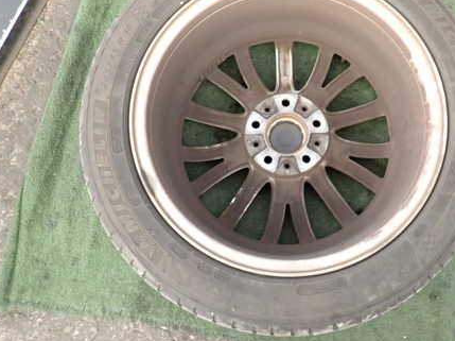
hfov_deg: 52.1
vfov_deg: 40.5
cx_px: 286
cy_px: 142
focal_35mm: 35
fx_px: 460
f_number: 2
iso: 400
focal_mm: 4.5
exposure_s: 1/30
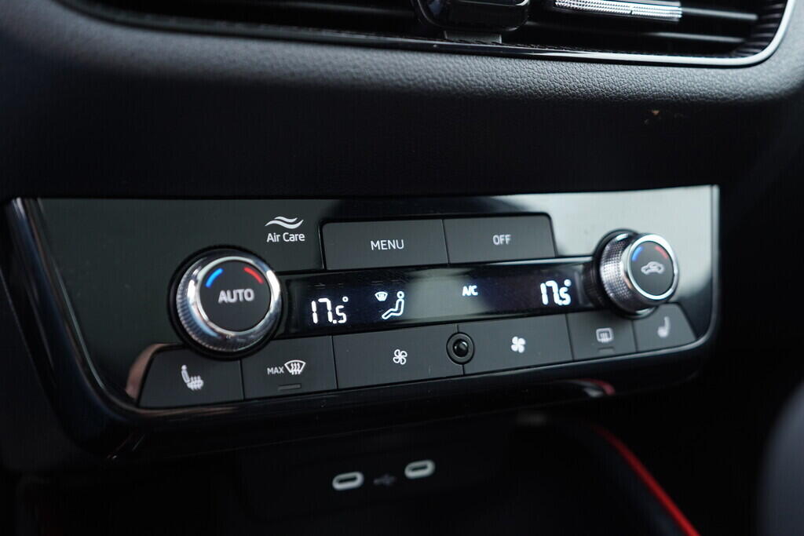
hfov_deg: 53.1
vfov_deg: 36.9
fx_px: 804
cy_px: 268
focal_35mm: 36
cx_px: 402
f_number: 2.8
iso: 500
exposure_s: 1/40
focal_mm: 24
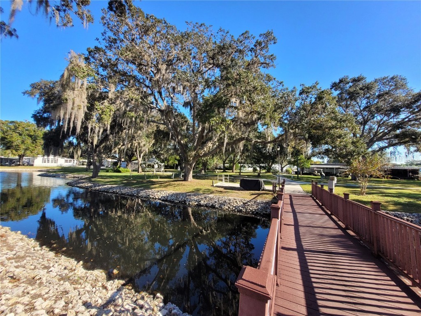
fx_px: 158
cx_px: 210
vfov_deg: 89.9
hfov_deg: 106.2
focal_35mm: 13
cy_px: 158
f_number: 2.2
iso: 40
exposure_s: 1/643
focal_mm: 1.74
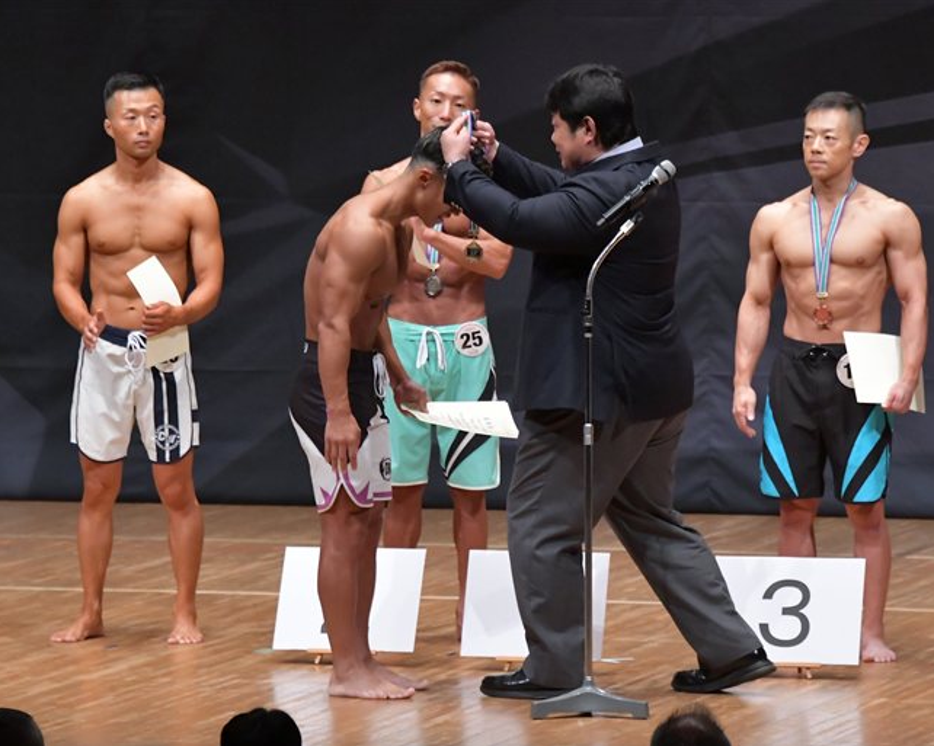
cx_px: 513
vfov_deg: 5.1
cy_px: 374
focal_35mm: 306
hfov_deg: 6.3
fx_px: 8455
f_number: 5.6
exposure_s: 1/400
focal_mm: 180
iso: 6400
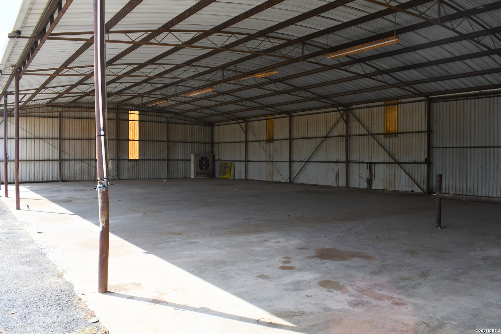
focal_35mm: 28
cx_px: 250
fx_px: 390
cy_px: 165
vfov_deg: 46.4
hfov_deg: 65.5
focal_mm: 18
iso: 180
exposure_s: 1/250
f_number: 8
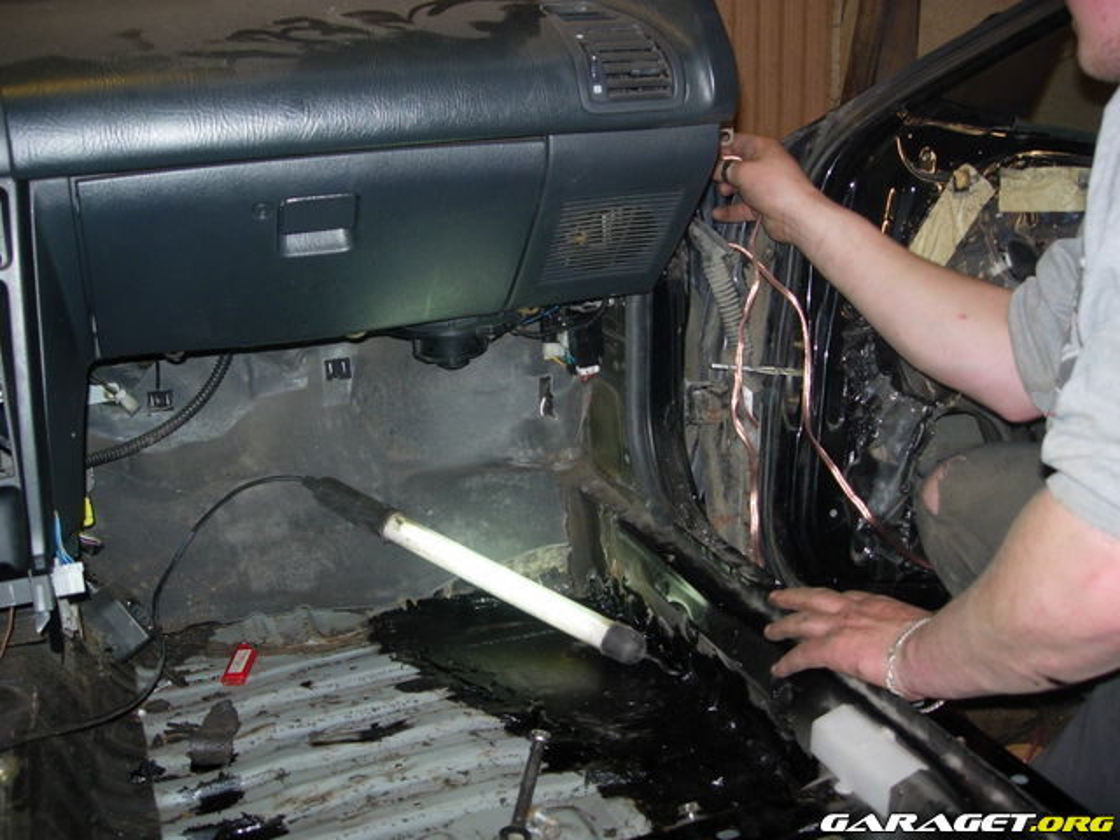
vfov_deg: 37.7
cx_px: 560
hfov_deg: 49.0
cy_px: 420
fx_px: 1229
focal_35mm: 38
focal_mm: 7.8
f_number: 2.8
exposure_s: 1/64
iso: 79
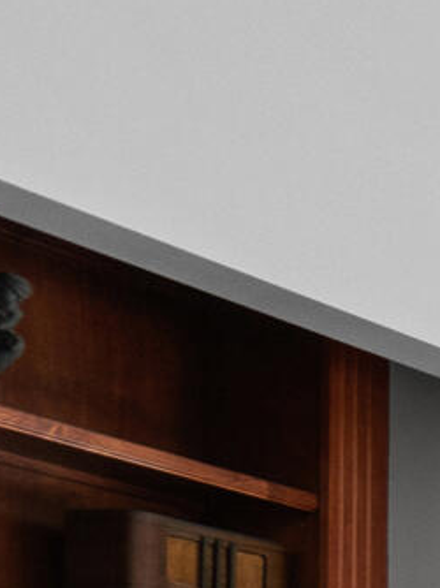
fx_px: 1833
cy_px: 1010
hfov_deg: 6.4
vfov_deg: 15.9
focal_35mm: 108
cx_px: 2191
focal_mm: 10
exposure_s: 1/1.67
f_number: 8
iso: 250
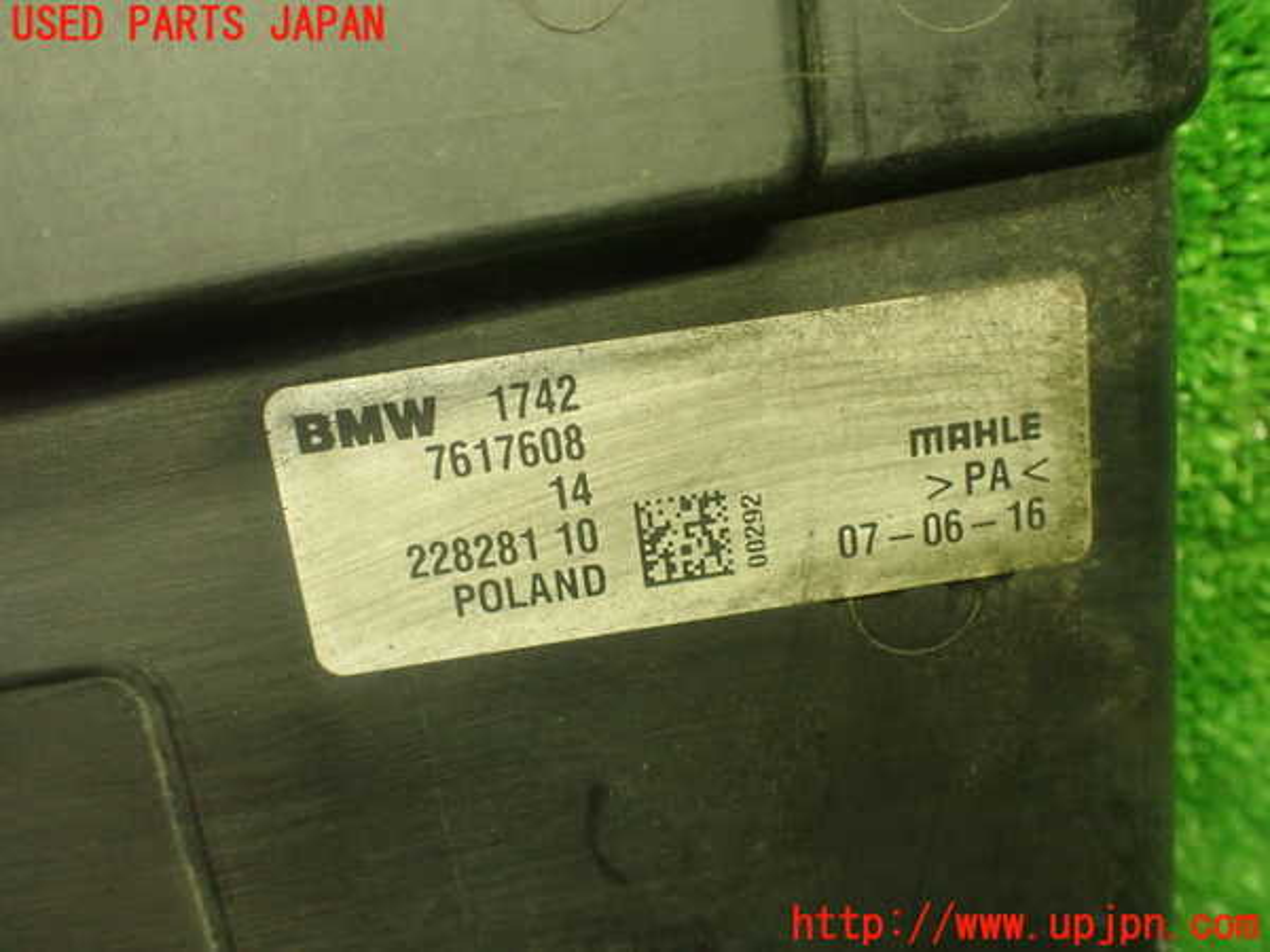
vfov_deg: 46.8
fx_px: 1101
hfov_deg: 60.0
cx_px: 635
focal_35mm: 30
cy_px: 476
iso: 800
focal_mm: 5.4
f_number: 2.3
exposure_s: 1/80
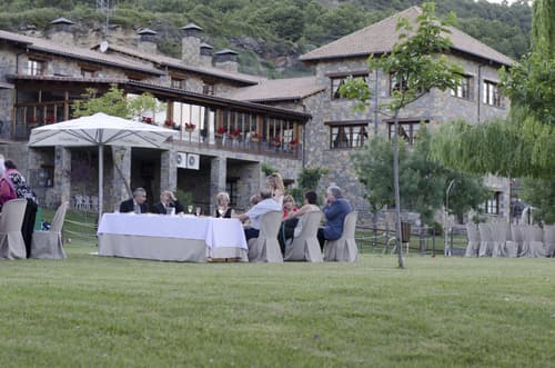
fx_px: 1154
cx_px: 278
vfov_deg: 18.1
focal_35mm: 75
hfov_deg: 27.0
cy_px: 184
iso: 400
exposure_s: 1/320
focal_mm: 50
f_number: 3.5
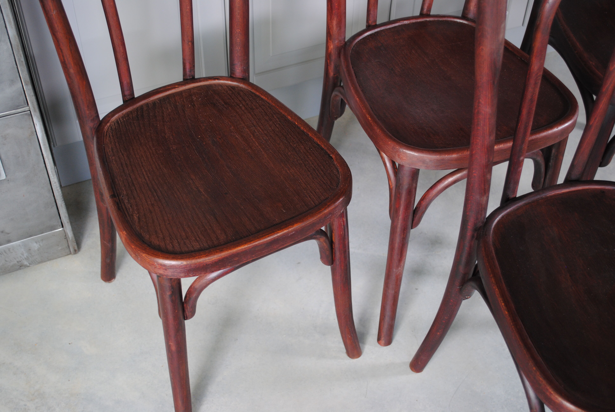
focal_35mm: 48
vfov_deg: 28.2
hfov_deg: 41.1
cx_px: 308
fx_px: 821
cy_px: 206
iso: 280
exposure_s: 1/30
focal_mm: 32
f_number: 4.8
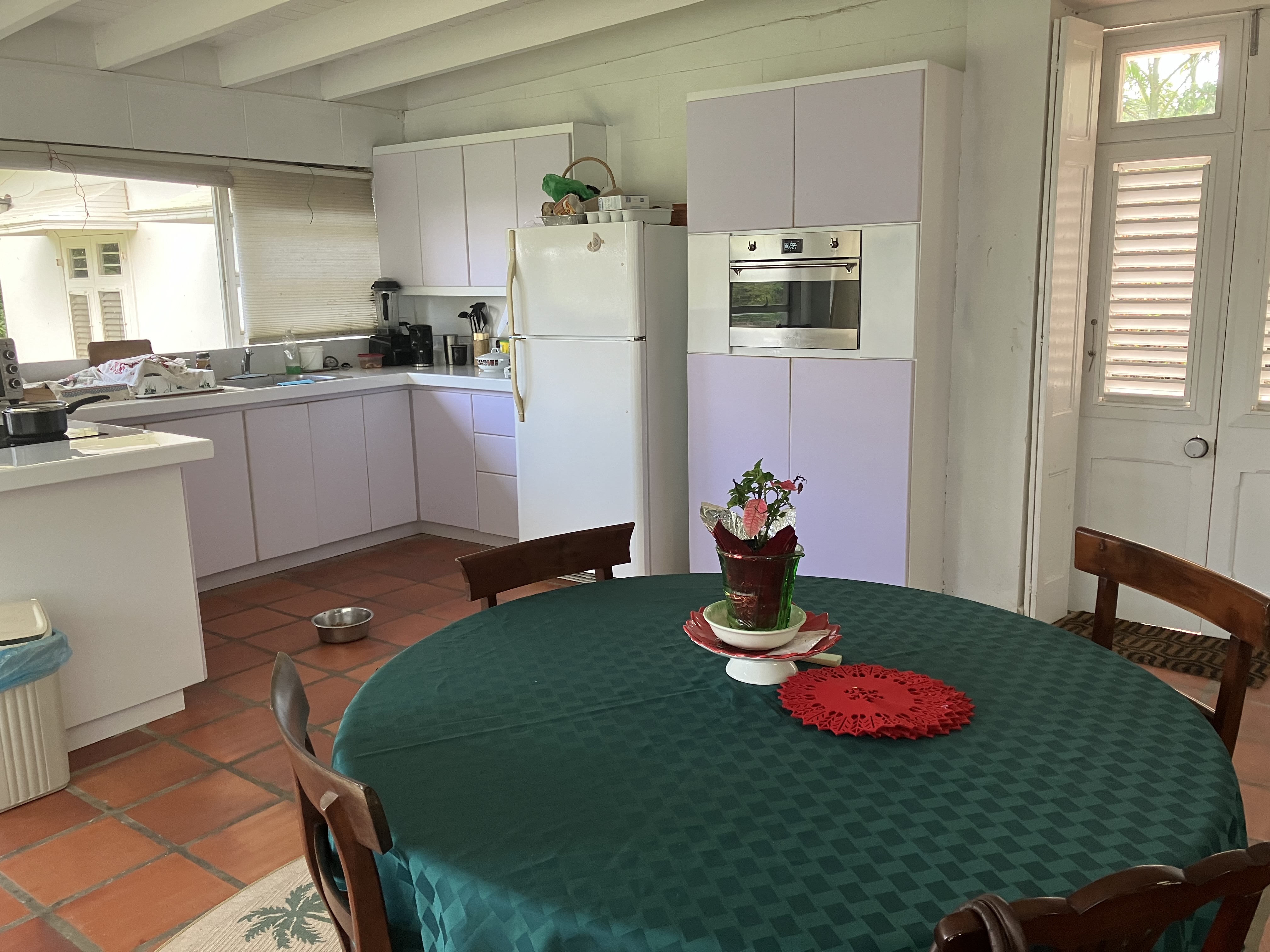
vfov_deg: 49.7
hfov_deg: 63.4
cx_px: 635
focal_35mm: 28
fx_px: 1027
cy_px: 476
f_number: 1.8
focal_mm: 3.99
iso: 100
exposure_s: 1/60
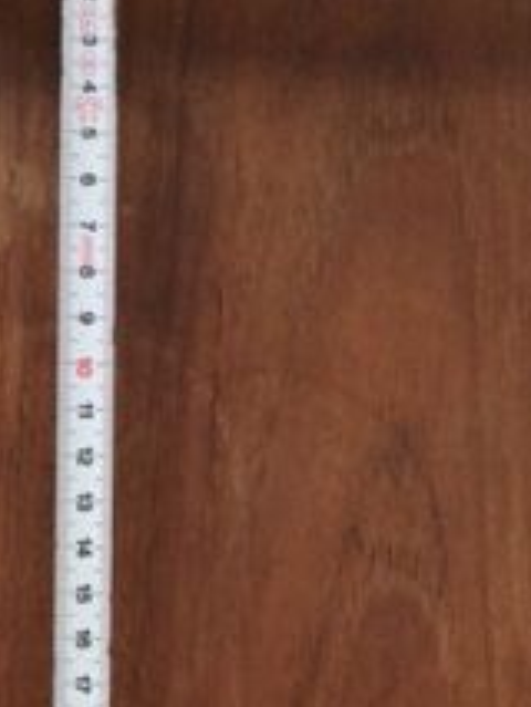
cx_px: 183
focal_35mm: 87
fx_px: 1778
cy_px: 793
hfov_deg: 17.0
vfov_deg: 21.3
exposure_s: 1/33
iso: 200
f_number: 2.2
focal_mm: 4.15
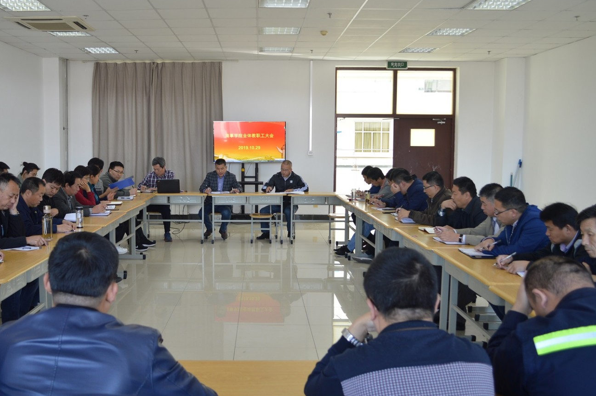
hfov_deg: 51.6
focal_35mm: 37
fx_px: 612
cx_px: 239
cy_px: 205
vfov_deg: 35.9
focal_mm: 20
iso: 100
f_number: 3.8
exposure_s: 1/25
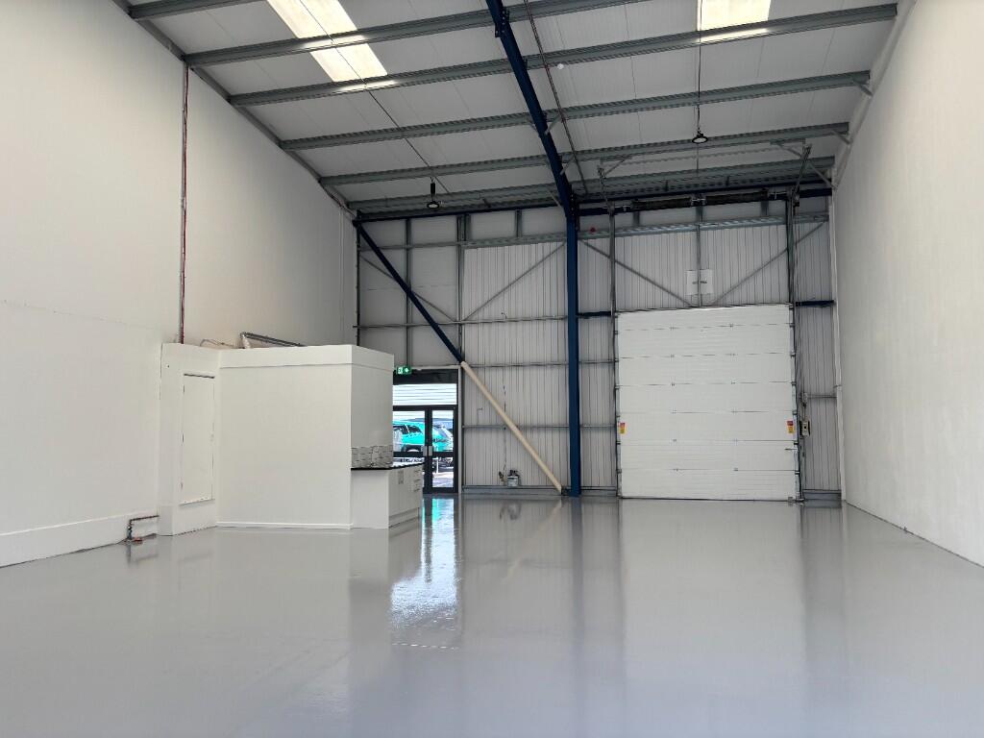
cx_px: 492
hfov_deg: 67.3
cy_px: 369
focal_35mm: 26
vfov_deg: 53.1
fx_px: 739
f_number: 1.6
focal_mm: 5.96
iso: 50
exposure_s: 1/166
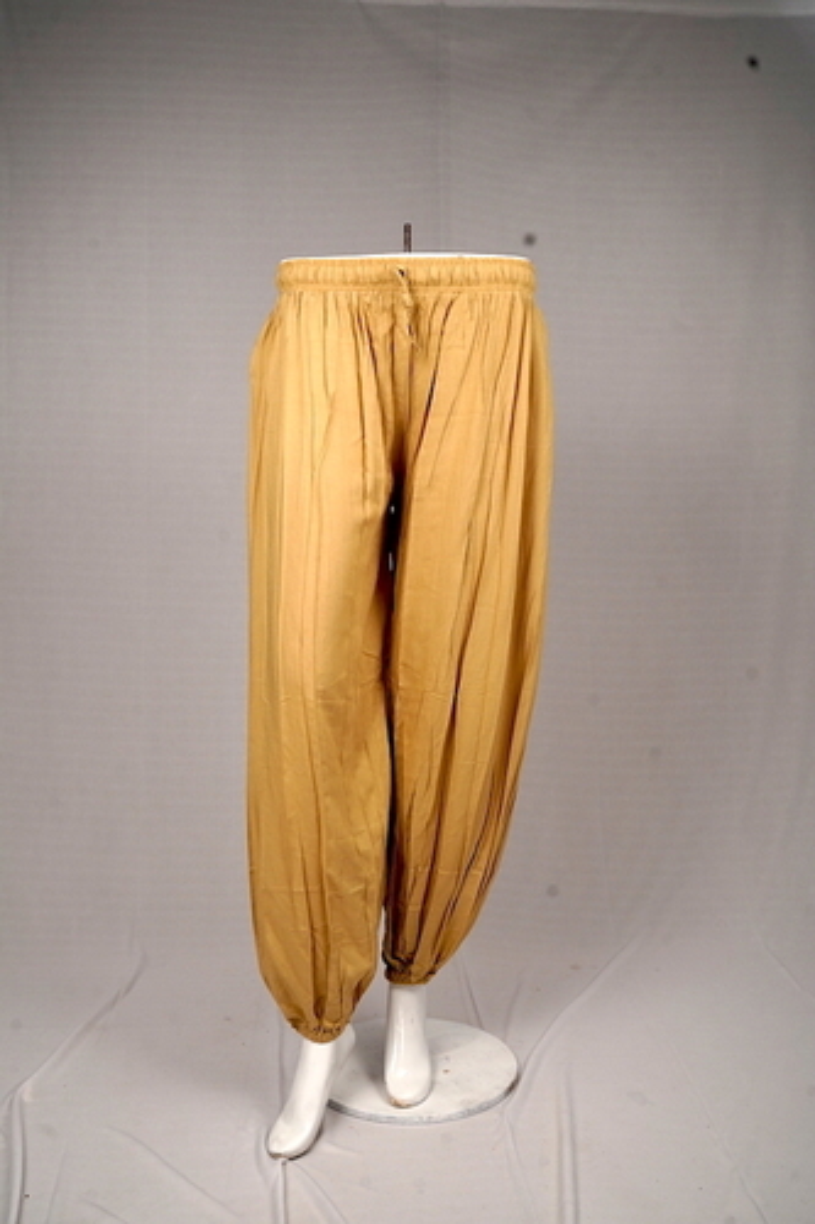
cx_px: 408
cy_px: 612
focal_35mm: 35
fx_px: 1189
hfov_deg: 37.8
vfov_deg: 54.5
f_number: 8
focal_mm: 35
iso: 640
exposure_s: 1/125
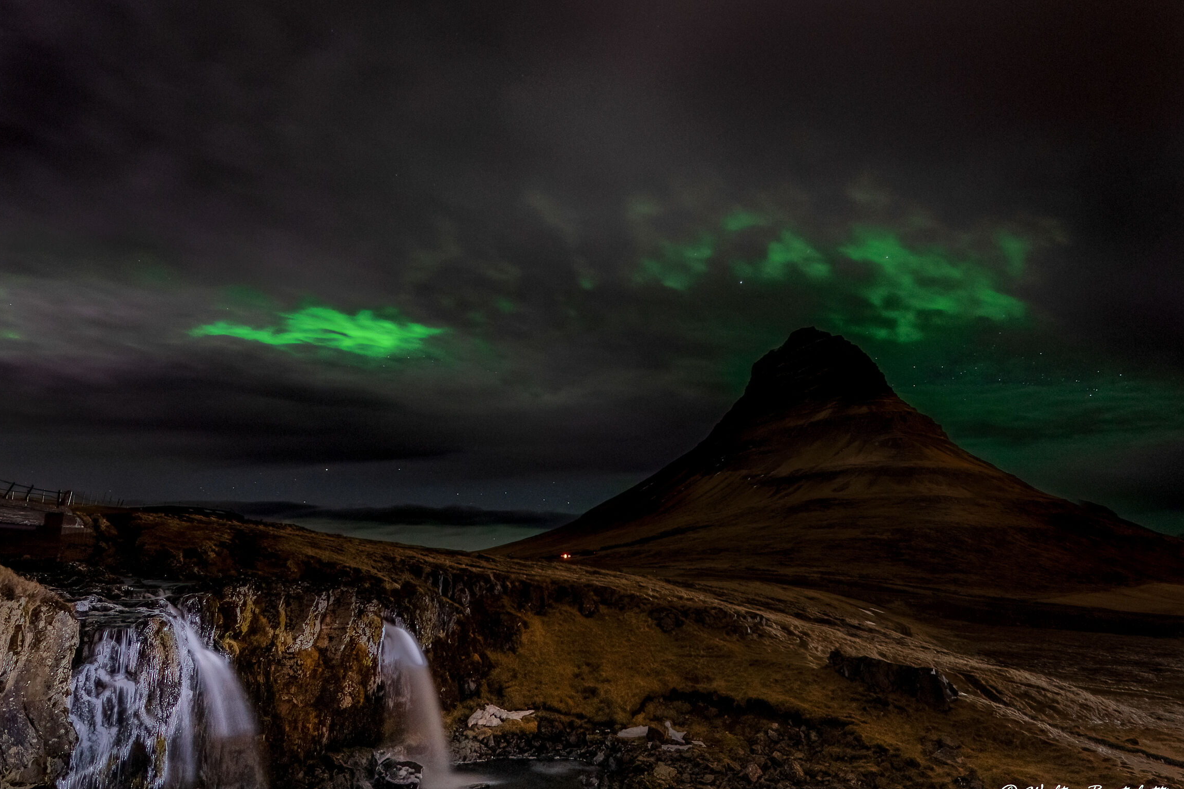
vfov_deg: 57.2
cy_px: 413
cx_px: 590
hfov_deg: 78.6
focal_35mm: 22
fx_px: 723
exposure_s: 15
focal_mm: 14
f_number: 1.8
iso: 1000
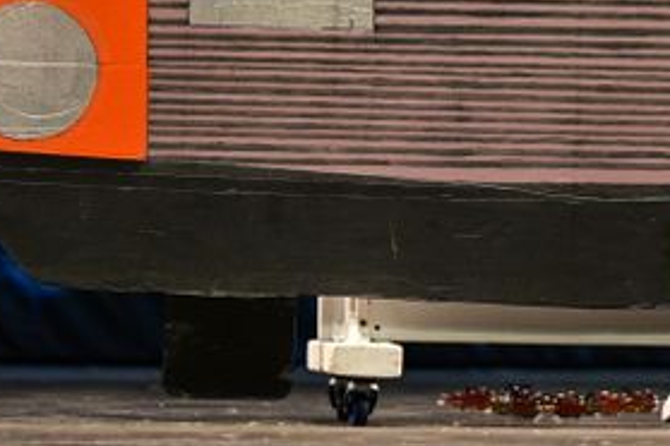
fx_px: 9565
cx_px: 732
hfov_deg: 4.0
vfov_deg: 2.7
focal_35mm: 514
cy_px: -303
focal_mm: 140
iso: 2000
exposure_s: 1/800
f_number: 4
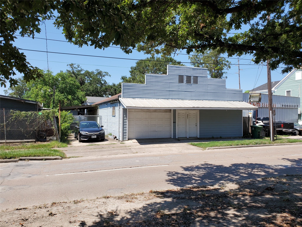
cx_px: 151
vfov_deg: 53.1
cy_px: 114
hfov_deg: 67.3
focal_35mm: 26
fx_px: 227
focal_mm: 4.3
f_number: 2.4
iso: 50
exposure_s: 1/1215
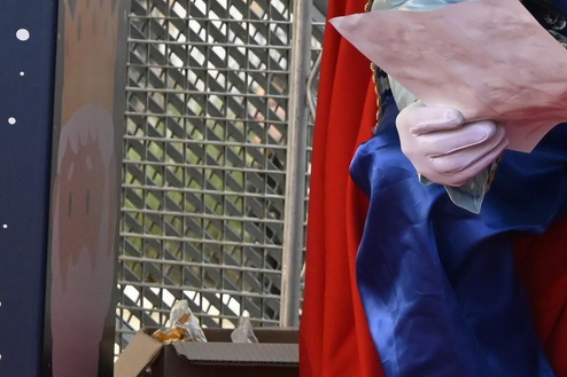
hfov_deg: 8.7
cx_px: 679
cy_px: -97
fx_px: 3668
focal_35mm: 233
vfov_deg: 5.9
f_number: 6
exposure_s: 1/320
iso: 1000
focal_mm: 48
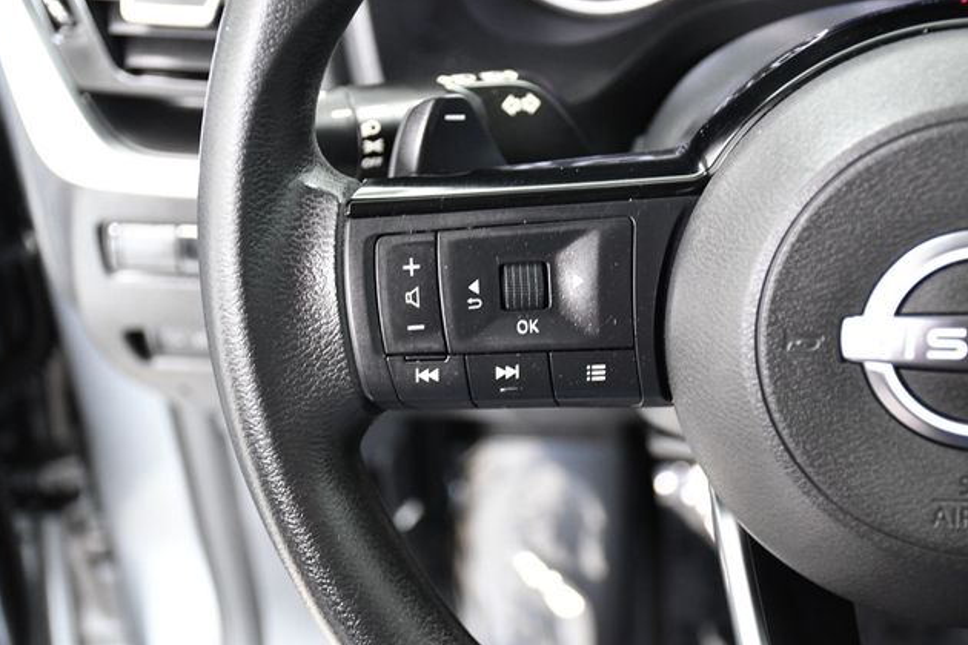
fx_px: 1721
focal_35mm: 64
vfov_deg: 21.2
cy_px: 321
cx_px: 479
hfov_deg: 31.4
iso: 2500
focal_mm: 42
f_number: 4.5
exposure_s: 1/30
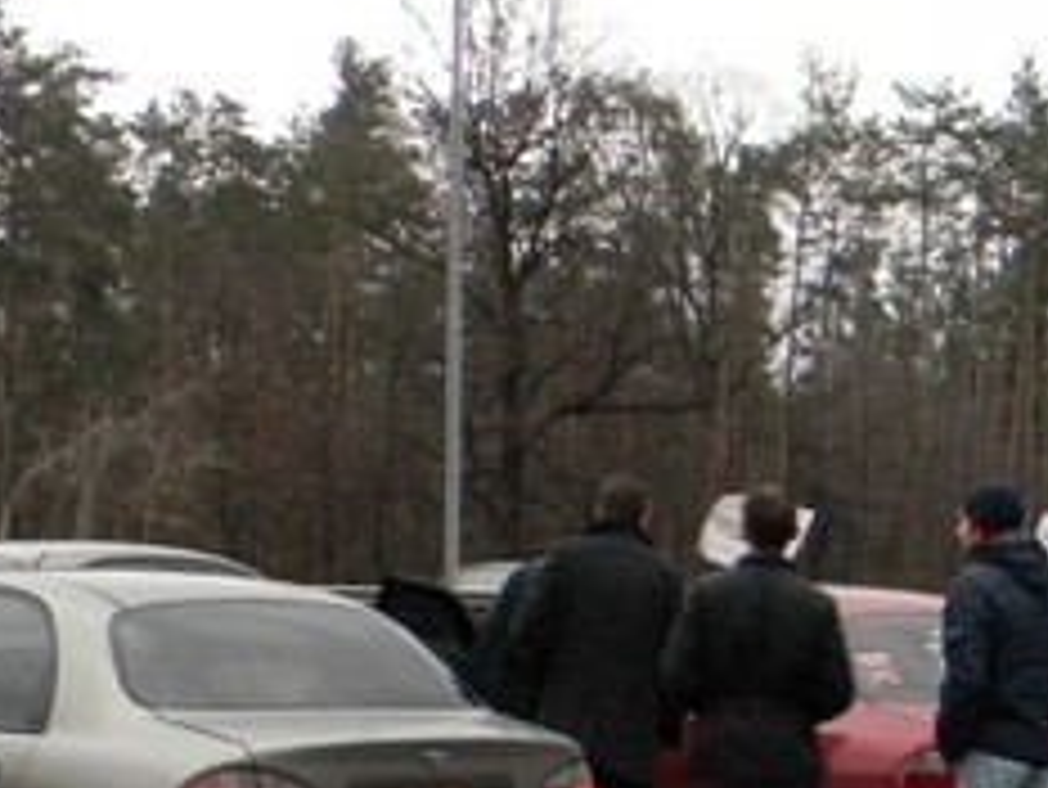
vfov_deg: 14.8
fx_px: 2999
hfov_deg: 19.5
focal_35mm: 99
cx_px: 904
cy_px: 648
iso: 400
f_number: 3.7
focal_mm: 6.4
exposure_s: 1/29.2
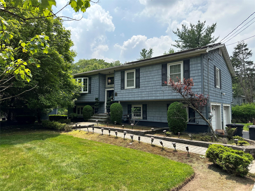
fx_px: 177
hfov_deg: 71.6
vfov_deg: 56.8
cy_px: 96
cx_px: 128
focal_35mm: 24
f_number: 1.78
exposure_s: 1/3247
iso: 80
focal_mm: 6.86
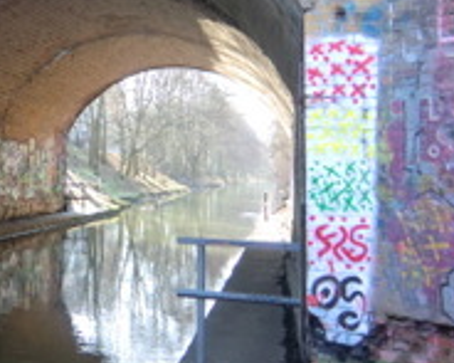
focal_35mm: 61
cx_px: -7
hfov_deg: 28.9
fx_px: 819
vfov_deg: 24.3
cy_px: 44
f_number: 3.2
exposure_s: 1/60
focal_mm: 4.3
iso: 125
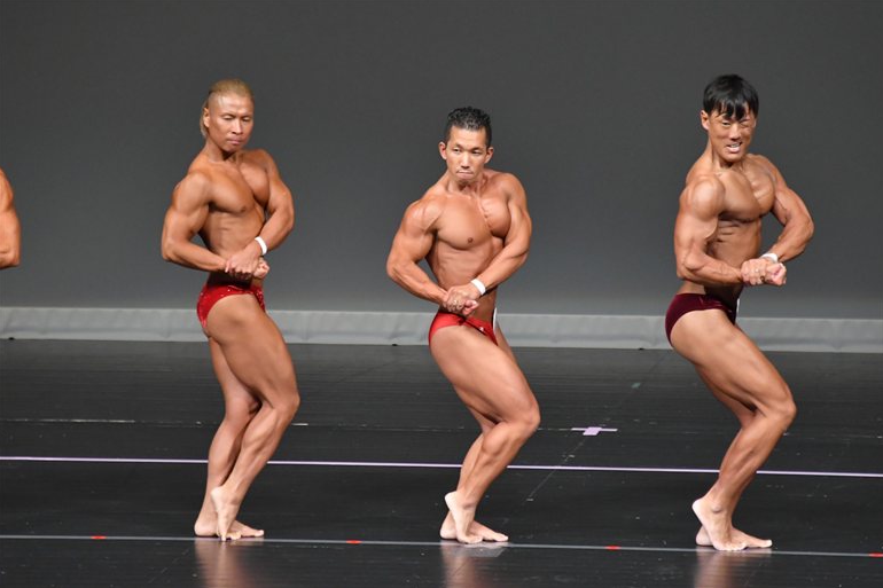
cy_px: 293
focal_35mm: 347
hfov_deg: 5.9
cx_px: 442
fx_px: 8509
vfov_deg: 4.0
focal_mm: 230
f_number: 5.6
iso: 4000
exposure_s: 1/400
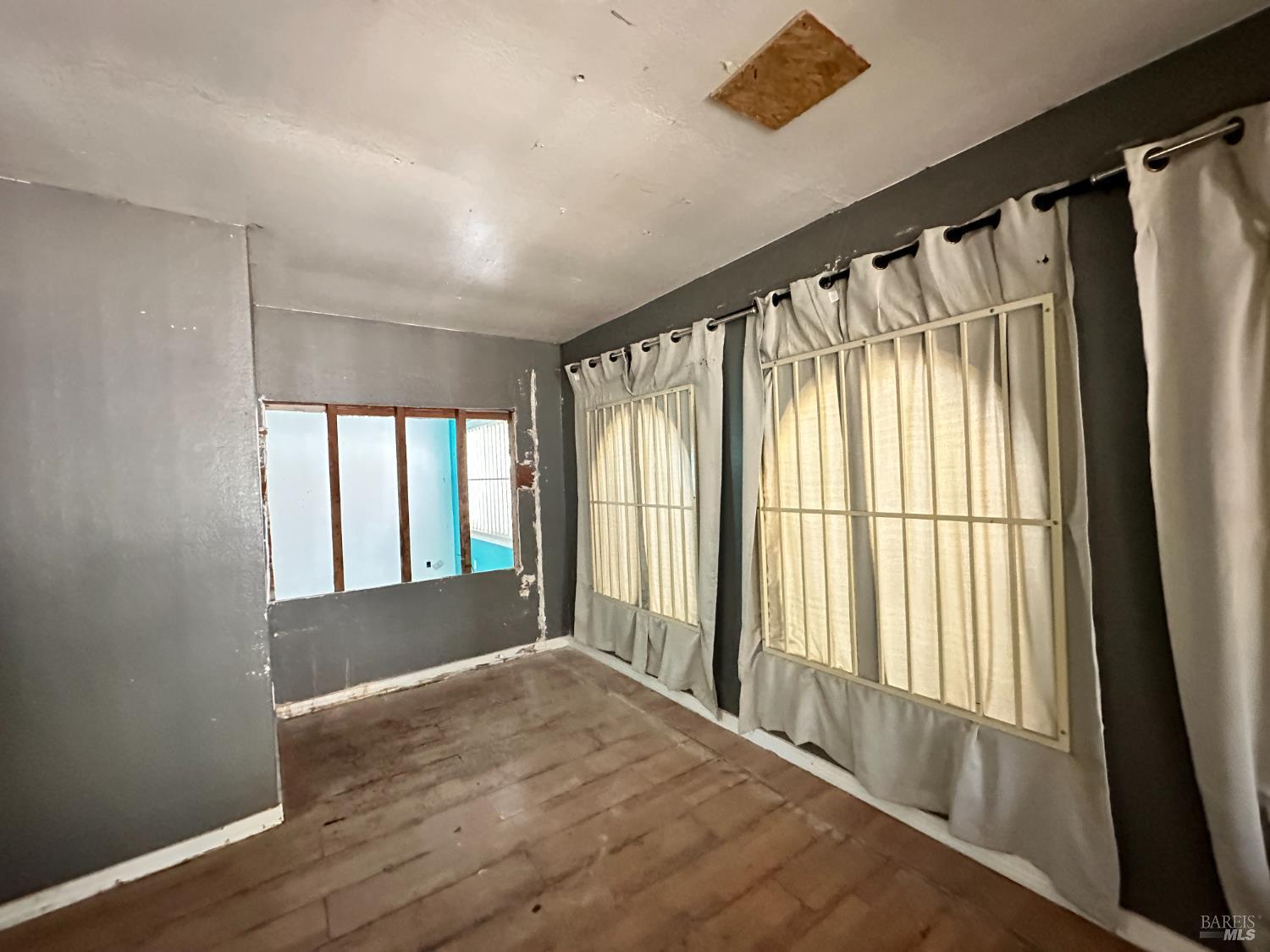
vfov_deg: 85.7
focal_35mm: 14
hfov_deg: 102.1
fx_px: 514
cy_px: 476
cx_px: 635
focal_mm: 2.22
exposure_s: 1/40
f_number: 2.2
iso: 1250
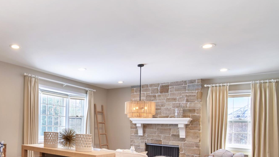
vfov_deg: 41.6
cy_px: 121
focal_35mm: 27
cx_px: 67
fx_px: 198
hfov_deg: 65.5
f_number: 11
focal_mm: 11
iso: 400
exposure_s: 1/10
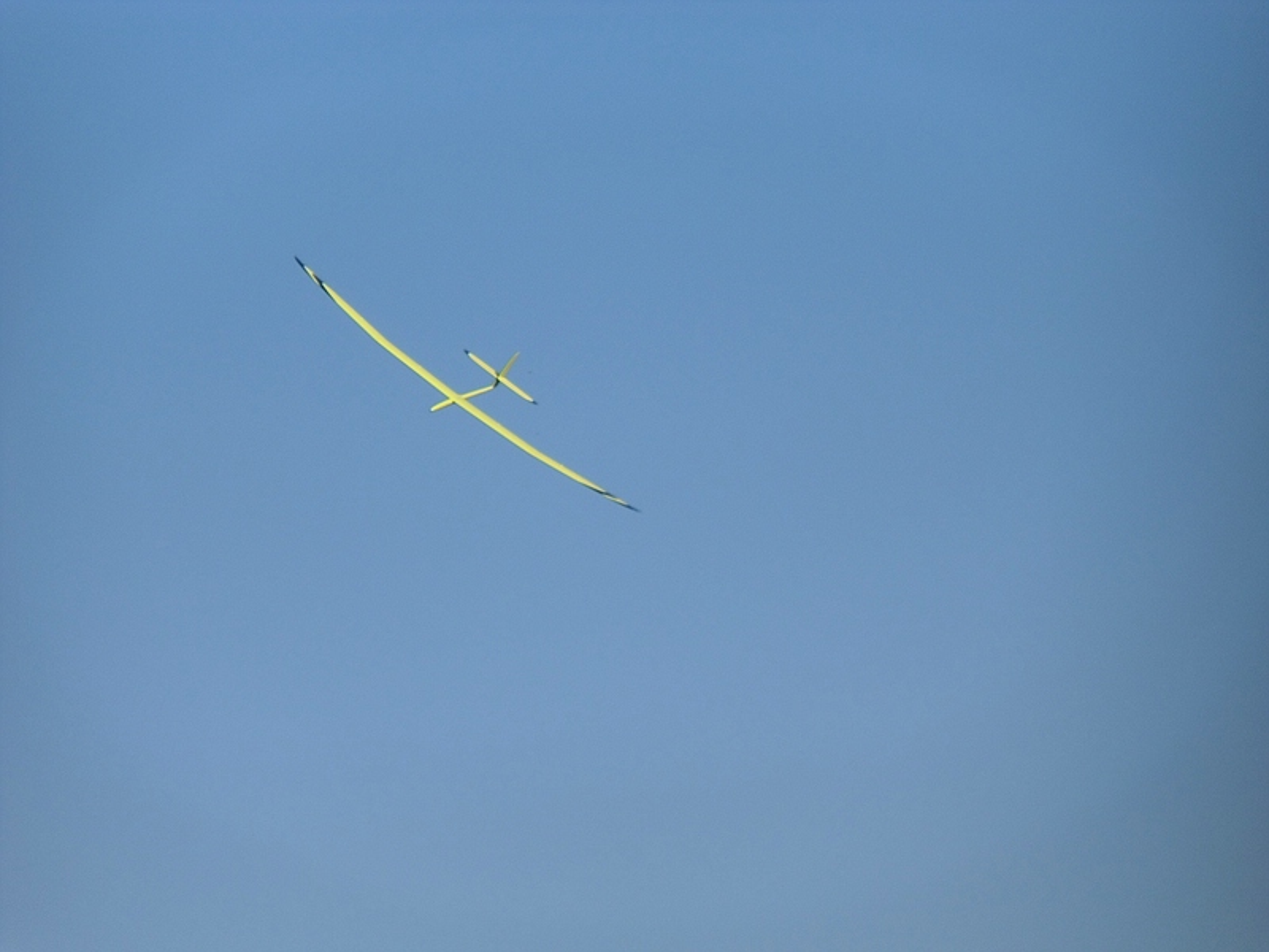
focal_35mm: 300
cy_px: 476
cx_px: 634
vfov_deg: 5.0
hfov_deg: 6.6
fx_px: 10998
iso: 64
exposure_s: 1/500
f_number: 5.9
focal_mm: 53
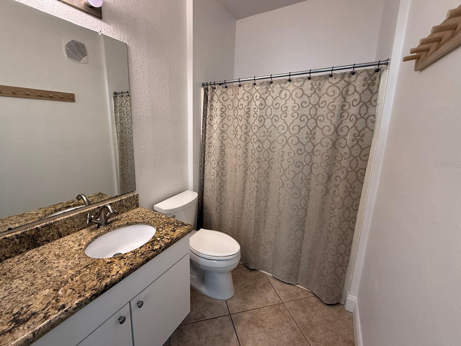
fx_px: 200
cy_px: 164
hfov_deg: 98.1
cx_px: 217
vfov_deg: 81.7
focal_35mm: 15
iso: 200
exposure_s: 1/60
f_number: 2.2
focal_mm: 2.22
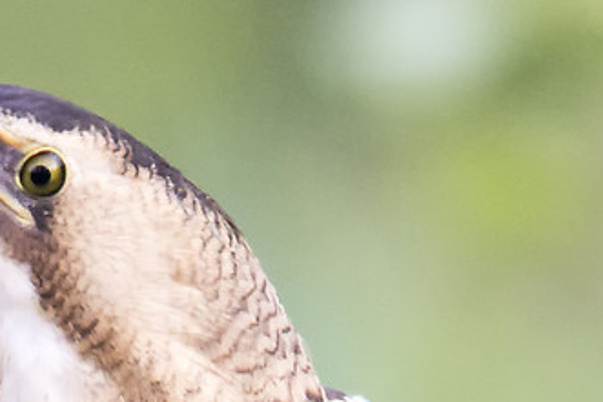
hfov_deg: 0.5
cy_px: 1079
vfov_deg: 0.3
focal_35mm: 3987
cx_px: 288
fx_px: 66808
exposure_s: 1/400
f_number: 7.1
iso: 3200
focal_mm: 550
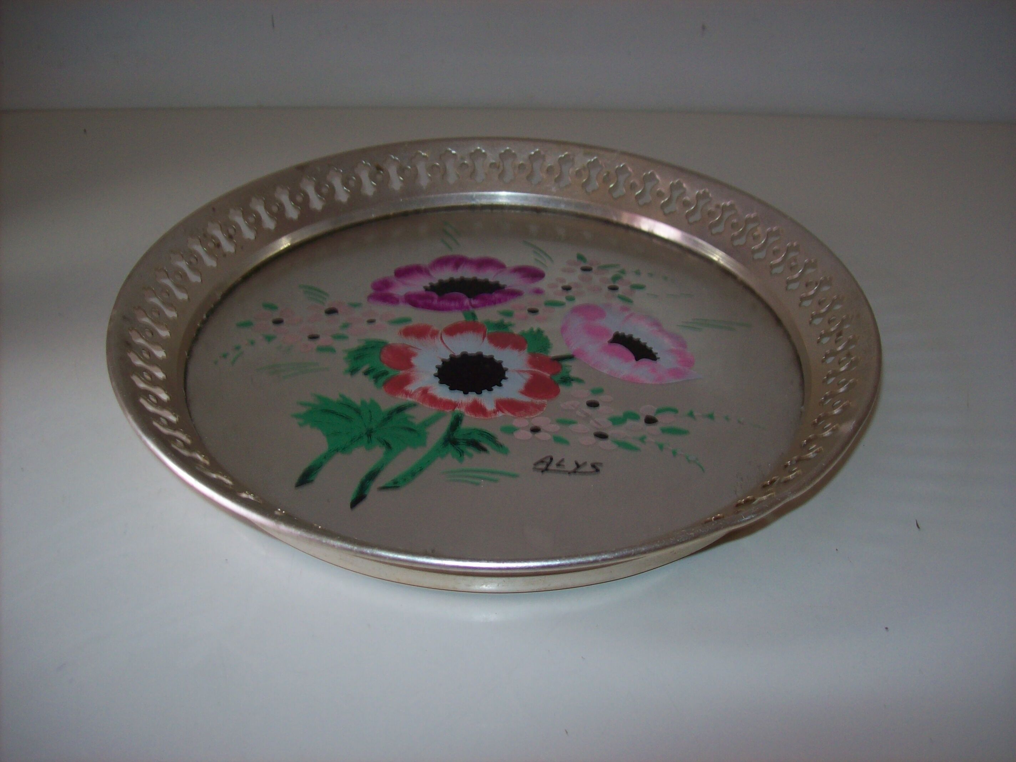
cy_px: 381
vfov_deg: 39.6
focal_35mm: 36
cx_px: 508
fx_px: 1056
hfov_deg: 51.4
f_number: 2.7
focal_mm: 6
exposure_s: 1/64
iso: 80
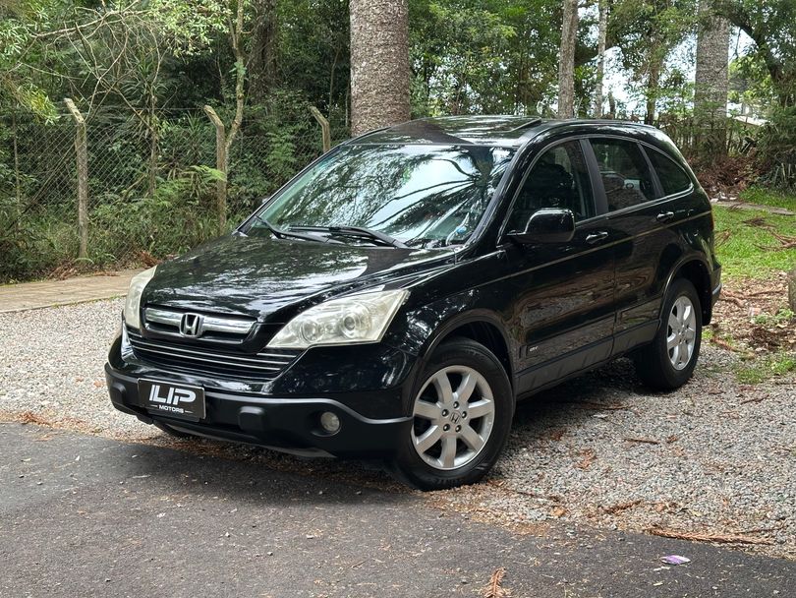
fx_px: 1104
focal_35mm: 48
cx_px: 398
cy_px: 299
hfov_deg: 39.6
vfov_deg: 30.3
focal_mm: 6.86
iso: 50
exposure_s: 1/215
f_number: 1.78
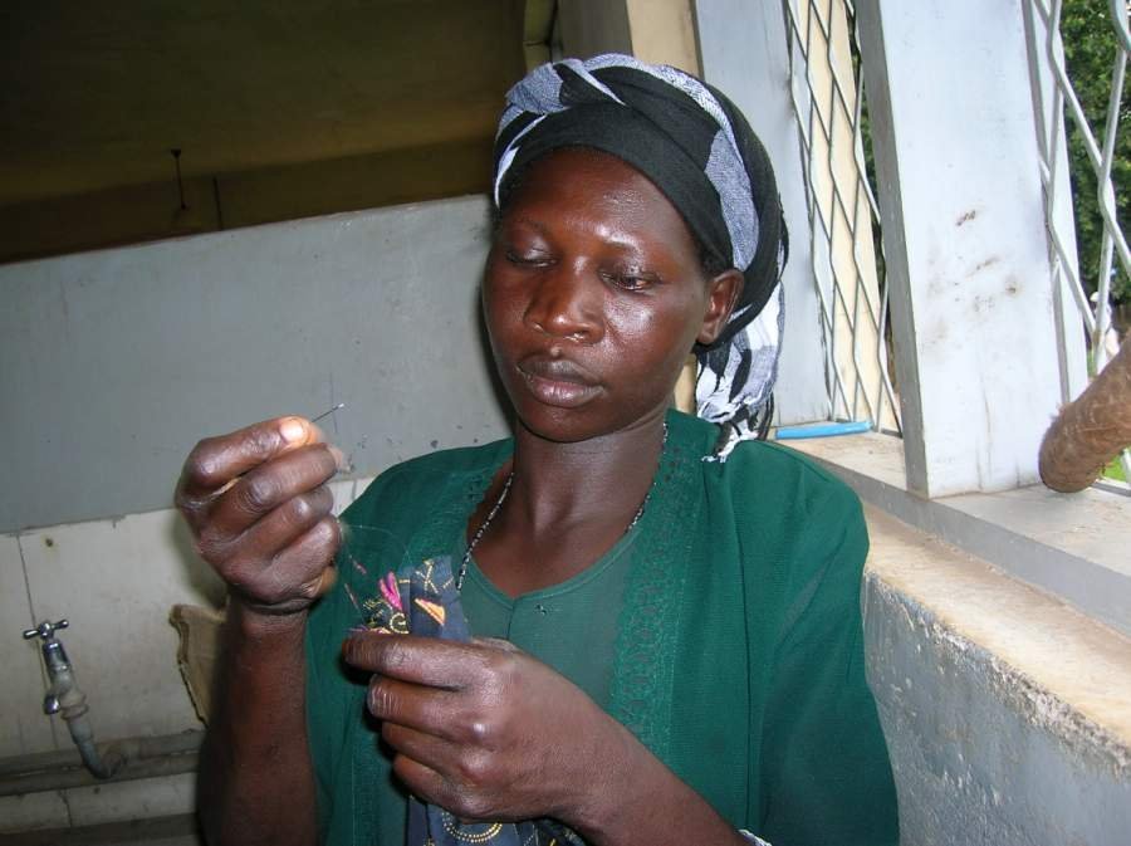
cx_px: 566
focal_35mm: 34
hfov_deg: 54.0
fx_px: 1110
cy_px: 423
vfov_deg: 41.7
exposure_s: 1/60.1
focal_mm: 5.7
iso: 50
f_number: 2.9
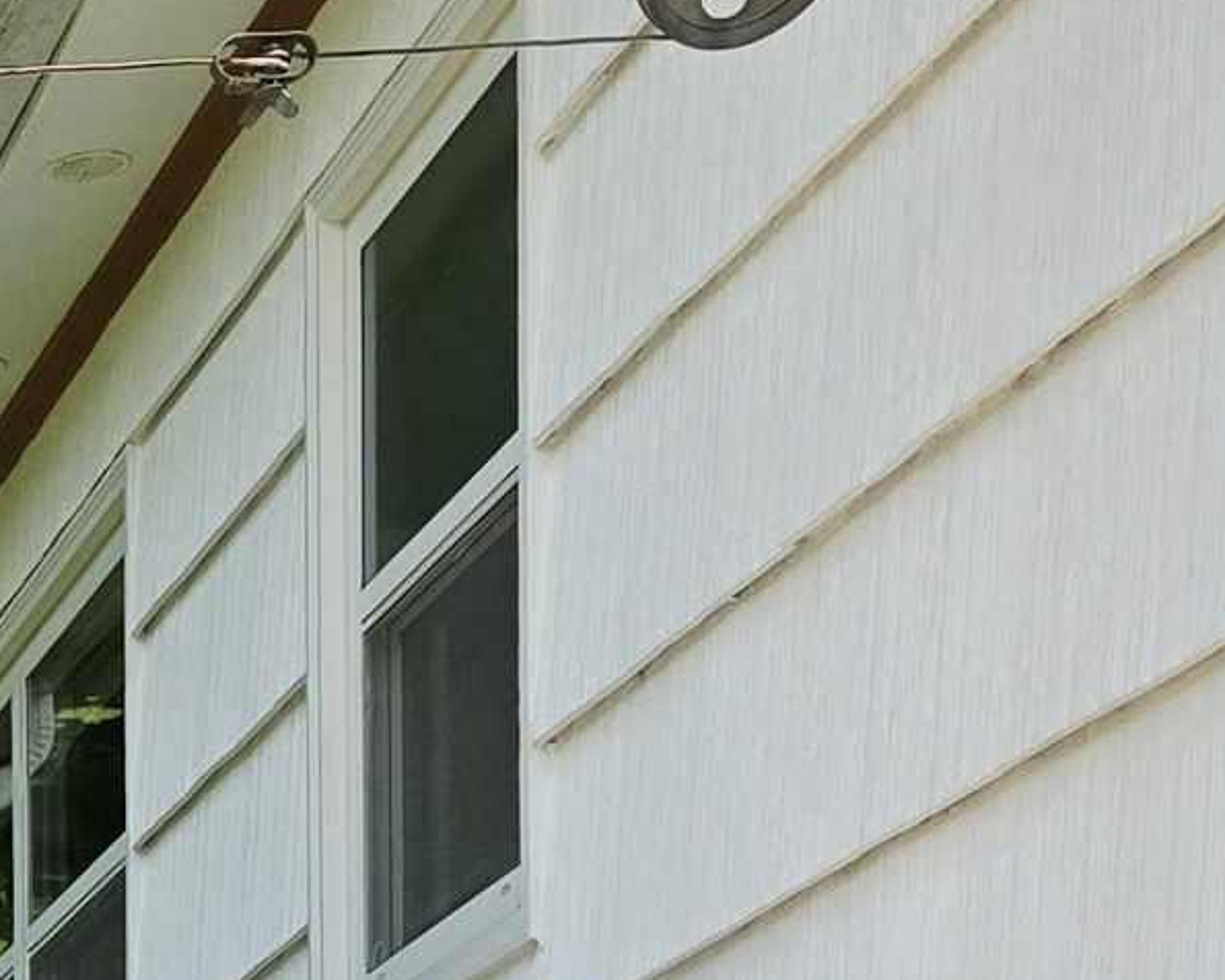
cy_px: 2094
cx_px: -1489
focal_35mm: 116
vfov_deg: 11.6
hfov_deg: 13.3
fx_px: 4206
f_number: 1.7
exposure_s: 1/1111
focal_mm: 6.3
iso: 12
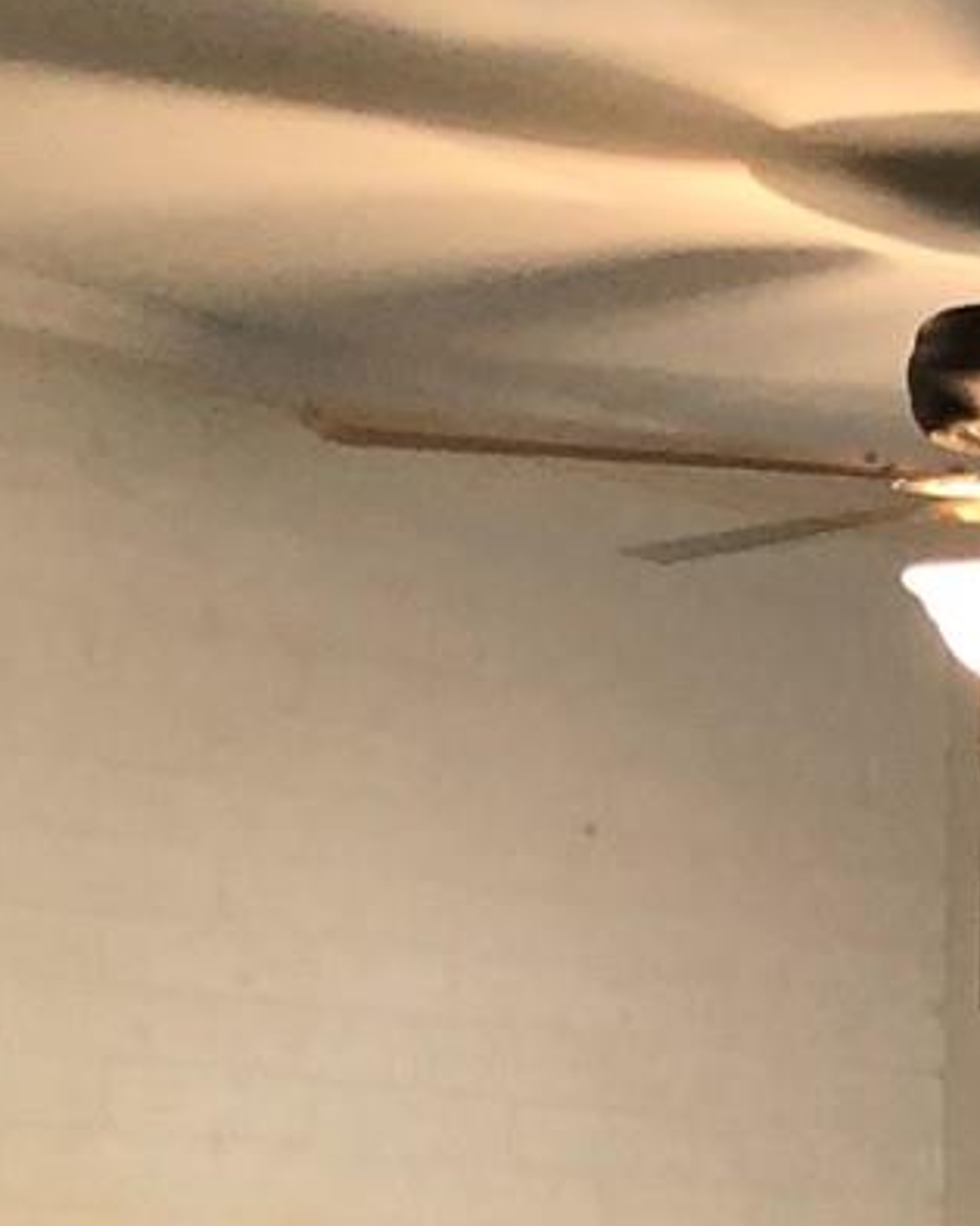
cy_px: 2125
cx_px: 2607
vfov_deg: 12.5
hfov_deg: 9.3
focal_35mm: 142
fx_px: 5150
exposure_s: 1/20
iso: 40
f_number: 1.8
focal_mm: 3.99
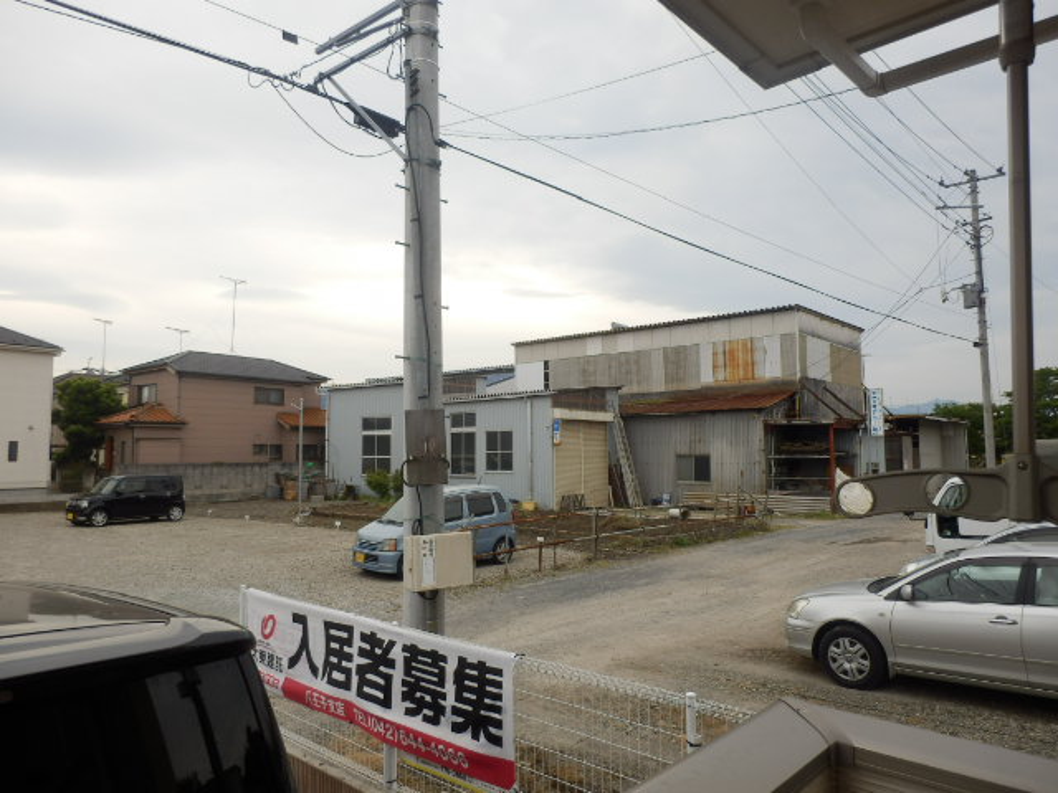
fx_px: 734
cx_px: 529
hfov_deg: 71.6
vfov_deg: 56.8
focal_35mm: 24
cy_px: 396
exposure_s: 1/100
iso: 80
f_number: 3
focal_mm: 4.2
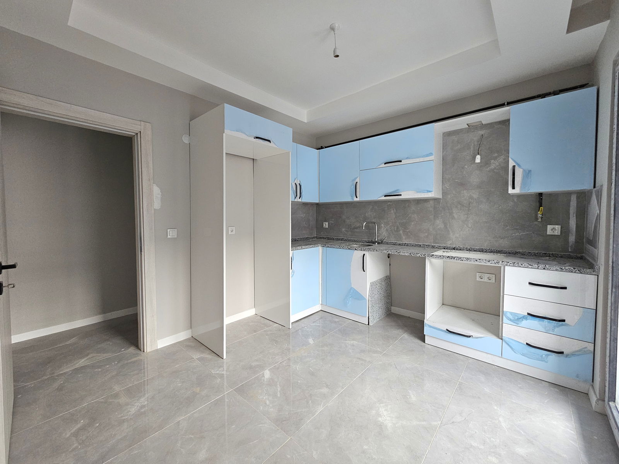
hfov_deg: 106.2
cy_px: 232
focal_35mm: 13
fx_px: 232
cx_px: 310
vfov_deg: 89.9
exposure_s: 1/101
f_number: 2.2
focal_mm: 2.2
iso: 250
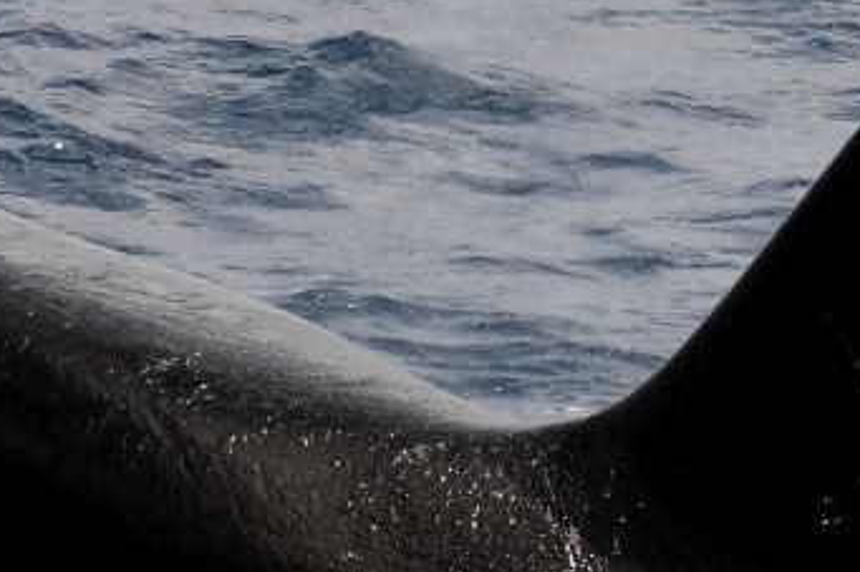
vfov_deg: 1.6
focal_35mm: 845
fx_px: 20175
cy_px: 278
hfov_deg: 2.4
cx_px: 207
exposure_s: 1/2000
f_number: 8
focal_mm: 240
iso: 400
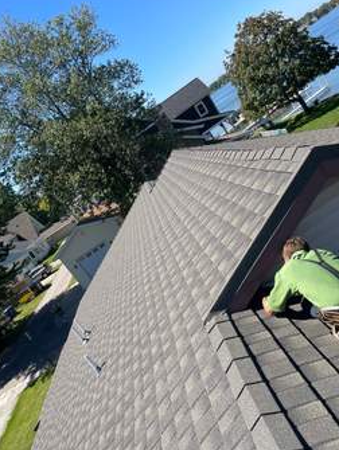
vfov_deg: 58.2
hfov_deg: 45.5
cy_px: 249
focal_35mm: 31
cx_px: 175
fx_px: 404
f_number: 1.6
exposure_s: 1/2092
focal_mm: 4.2
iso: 32
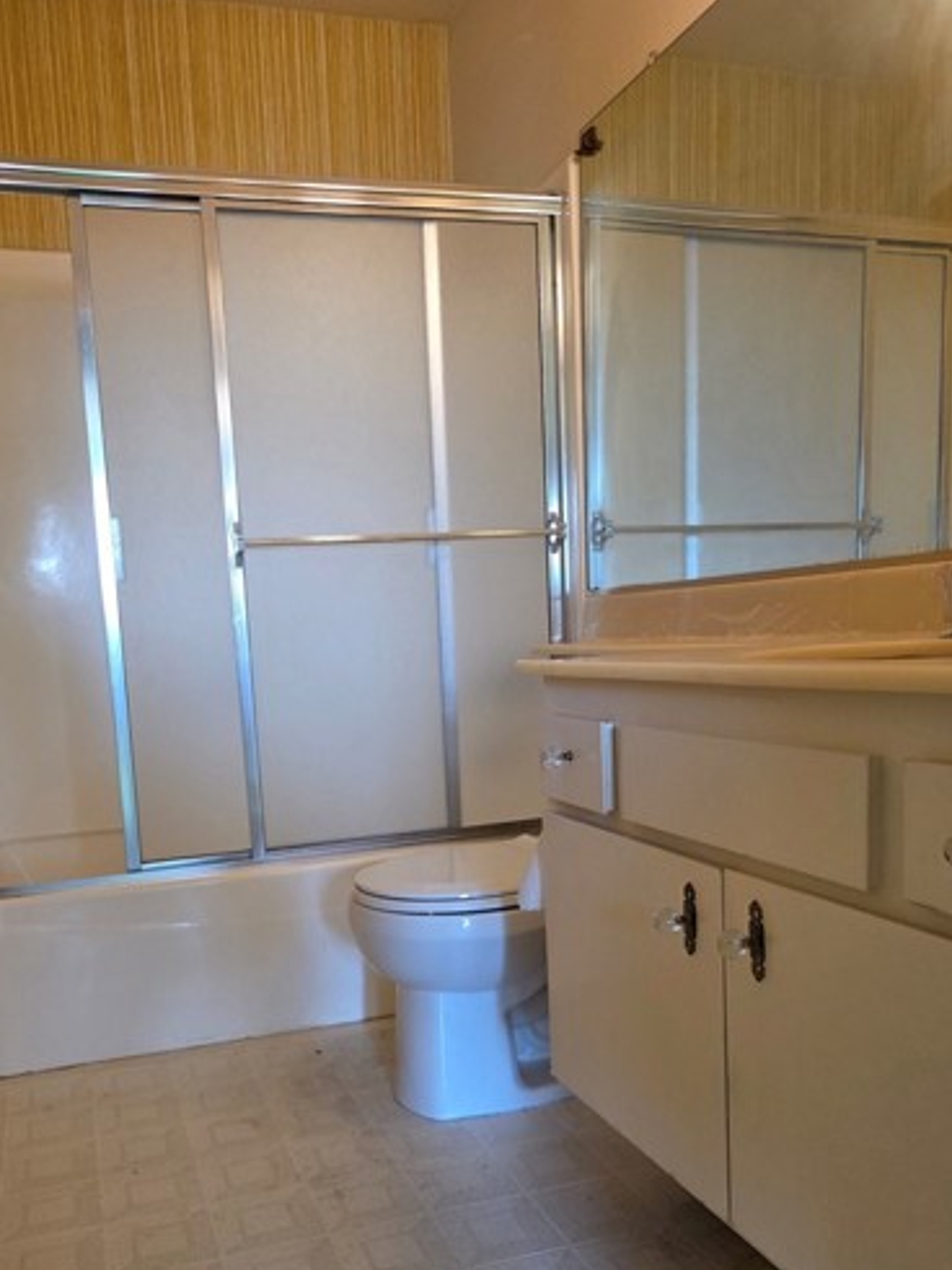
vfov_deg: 59.5
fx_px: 1101
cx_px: 373
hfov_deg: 46.5
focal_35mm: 30
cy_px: 766
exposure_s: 1/120
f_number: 1.8
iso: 500
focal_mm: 5.4
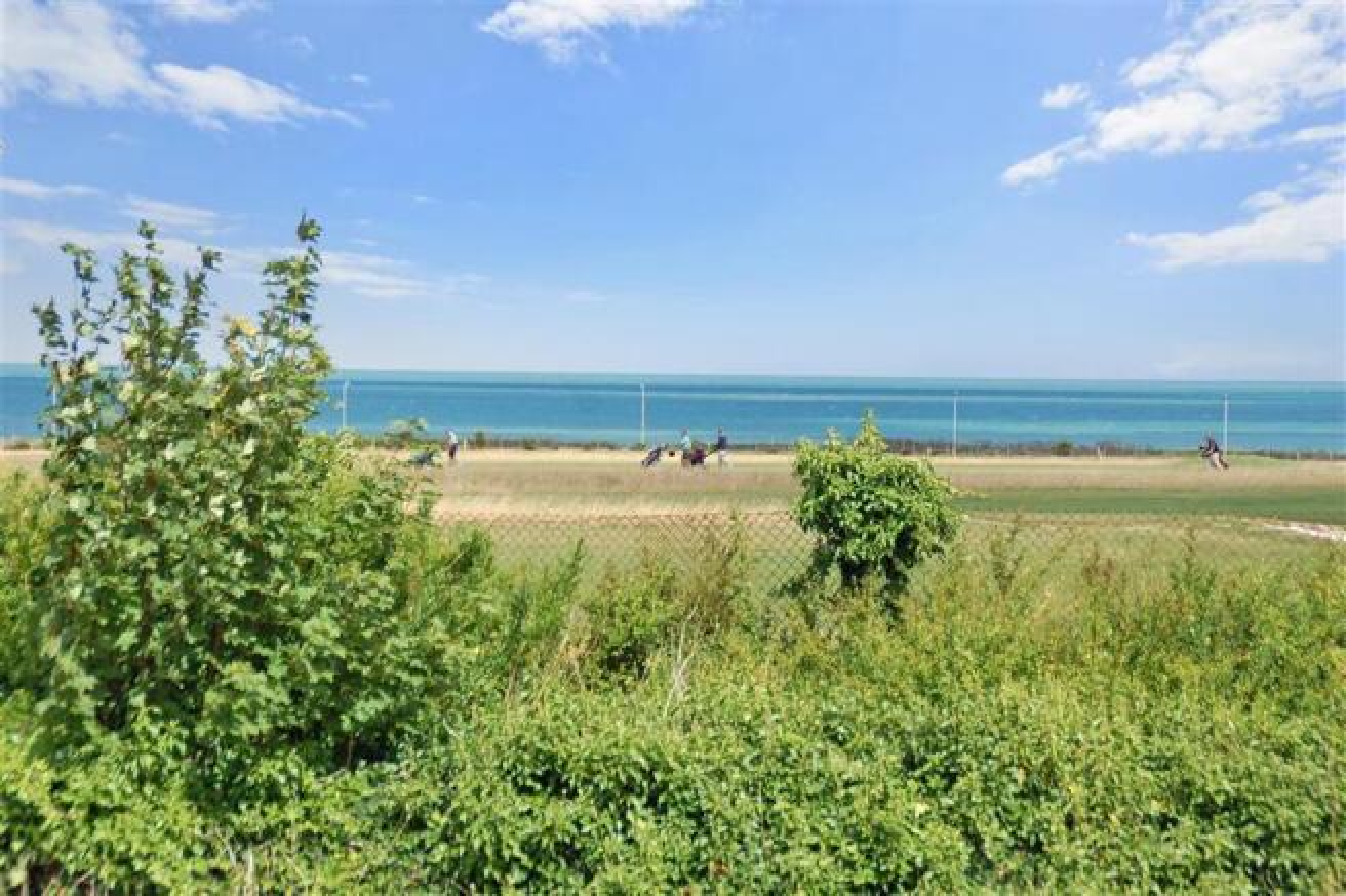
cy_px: 448
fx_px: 3925
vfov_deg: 13.0
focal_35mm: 105
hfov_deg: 19.5
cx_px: 673
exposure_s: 1/640
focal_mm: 70
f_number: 6.3
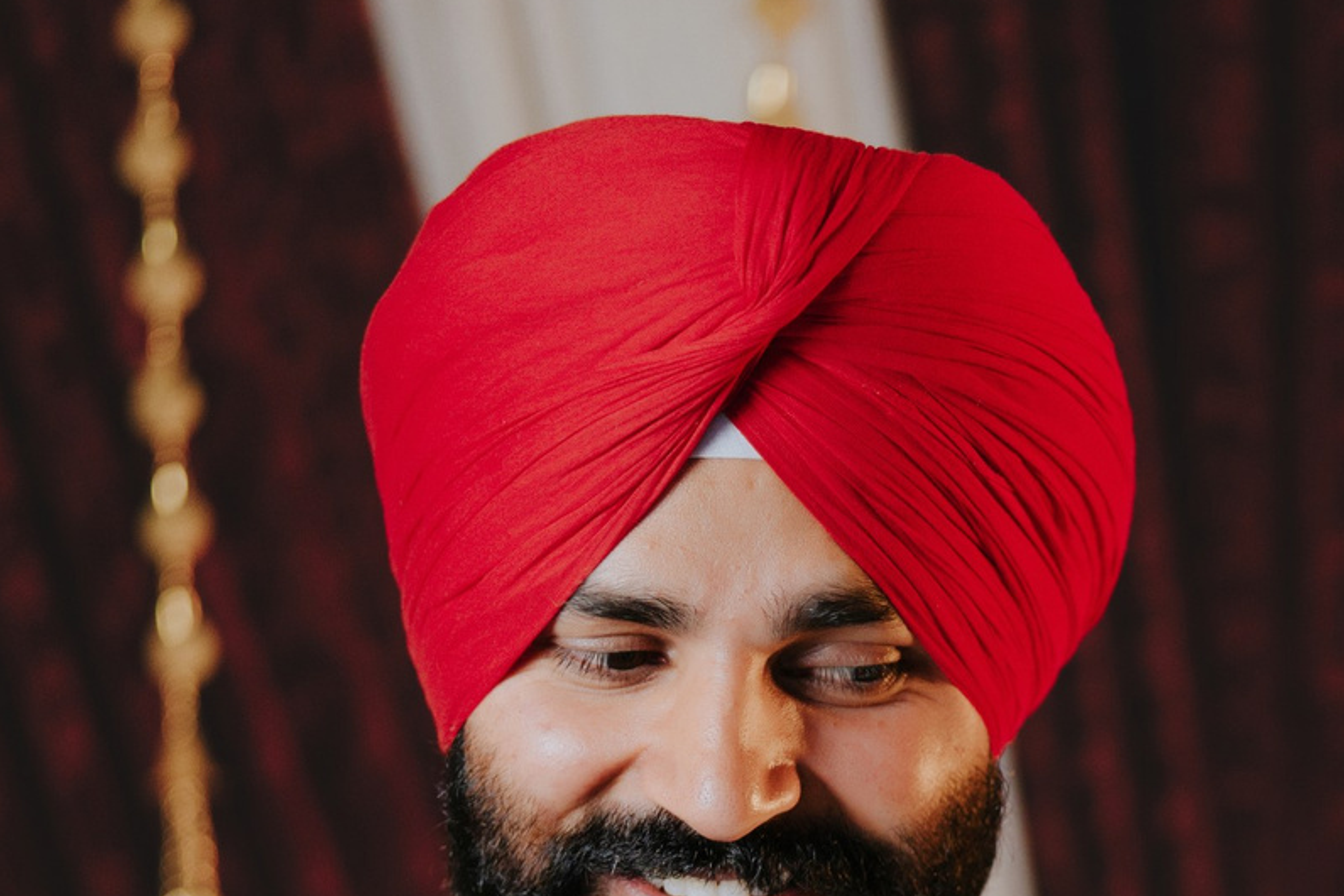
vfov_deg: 8.4
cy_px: 1228
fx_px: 6010
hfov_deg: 12.5
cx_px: 1594
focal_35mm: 161
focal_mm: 50
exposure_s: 1/320
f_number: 1.4
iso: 500
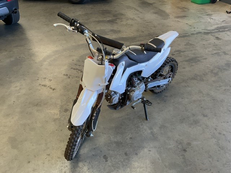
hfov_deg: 61.7
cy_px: 86
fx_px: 194
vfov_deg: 48.2
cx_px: 116
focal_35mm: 29
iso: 64
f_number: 1.8
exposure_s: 1/120
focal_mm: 3
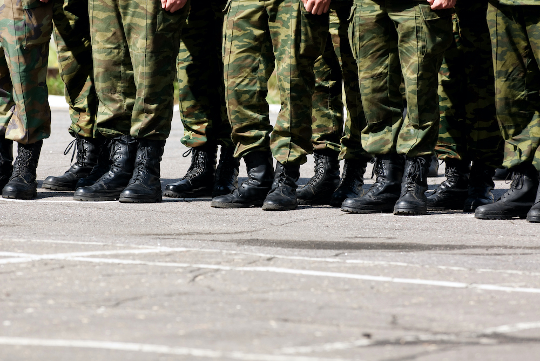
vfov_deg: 4.6
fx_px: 4504
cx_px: 270
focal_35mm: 300
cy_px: 180
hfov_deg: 6.9
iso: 100
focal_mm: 200
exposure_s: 1/160
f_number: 5.6
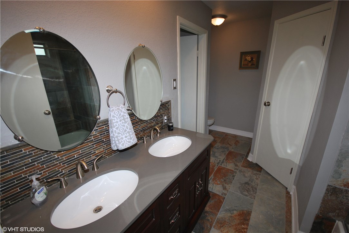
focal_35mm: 15
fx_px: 146
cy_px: 116
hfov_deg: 100.3
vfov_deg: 77.4
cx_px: 174
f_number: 4
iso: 200
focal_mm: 10
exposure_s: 1/60
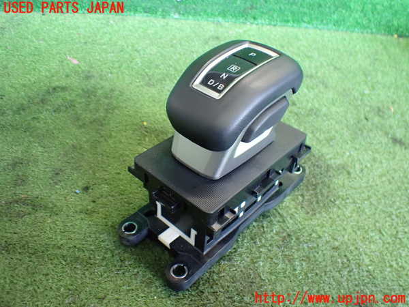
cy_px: 154
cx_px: 204
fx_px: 354
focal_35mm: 30
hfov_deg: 60.0
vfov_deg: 46.8
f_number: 2.3
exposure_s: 1/60
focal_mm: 5.4
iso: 800
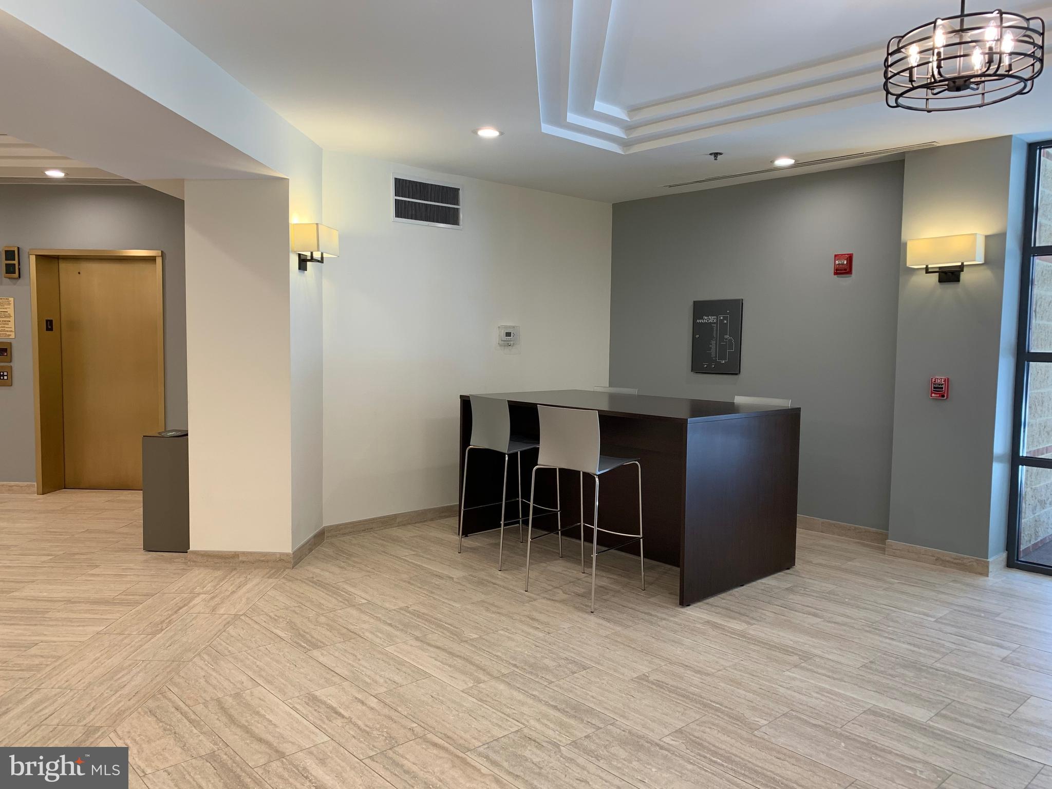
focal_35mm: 26
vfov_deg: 53.1
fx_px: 790
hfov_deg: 67.3
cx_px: 526
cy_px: 394
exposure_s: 1/60
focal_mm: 4.25
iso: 50
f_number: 1.8
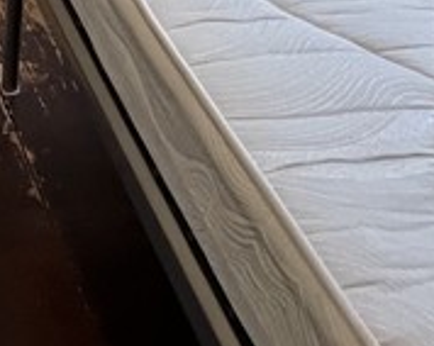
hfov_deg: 22.0
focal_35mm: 73
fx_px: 937
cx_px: -200
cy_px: -395
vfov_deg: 15.5
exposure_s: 1/99
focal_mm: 1.57
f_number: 1.8
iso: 250
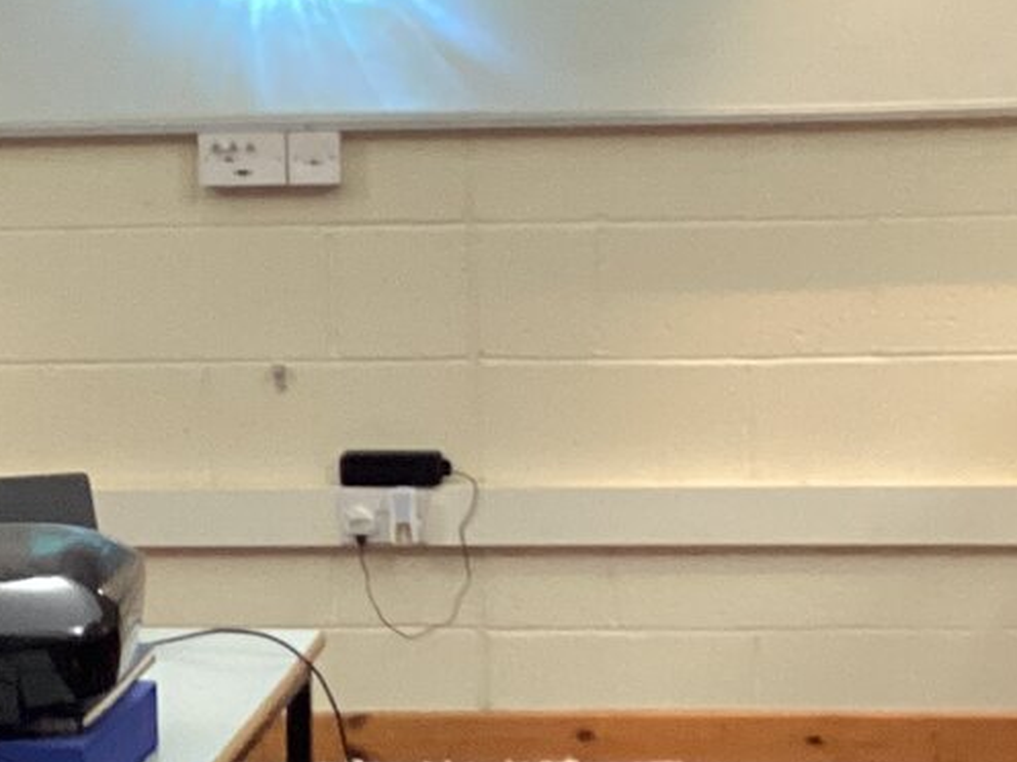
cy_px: 434
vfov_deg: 11.6
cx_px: 215
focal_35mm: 128
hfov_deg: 15.3
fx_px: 3761
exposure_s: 1/50
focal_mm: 3.3
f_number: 2.4
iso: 250
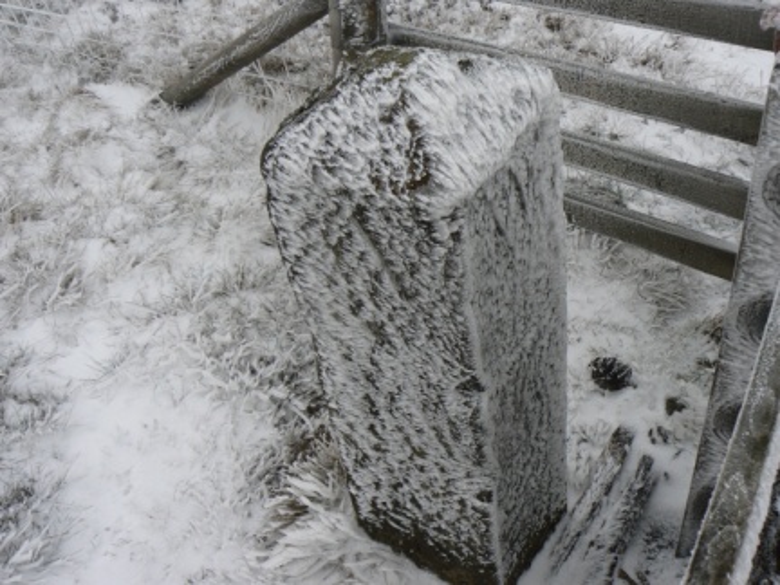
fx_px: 811
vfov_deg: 39.7
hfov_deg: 51.4
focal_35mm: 36
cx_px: 390
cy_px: 292
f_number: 5.6
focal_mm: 6
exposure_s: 1/200
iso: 80
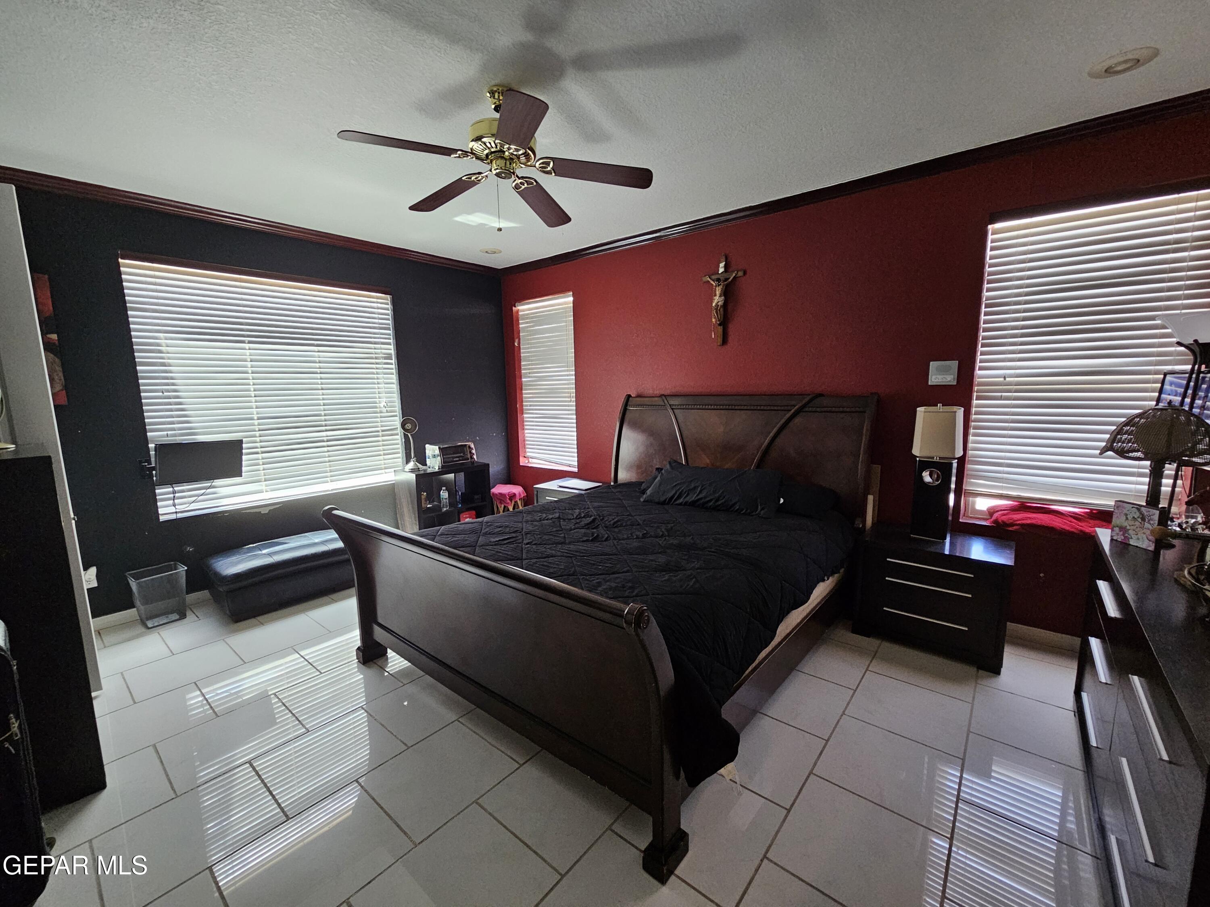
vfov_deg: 89.9
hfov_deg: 106.2
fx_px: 454
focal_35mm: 13
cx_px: 605
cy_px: 454
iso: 400
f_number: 2.2
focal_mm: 2.2
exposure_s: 1/77
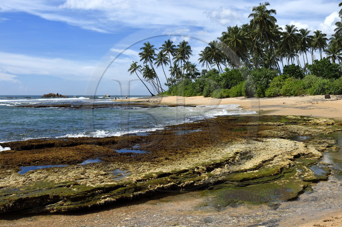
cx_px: 171
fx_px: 380
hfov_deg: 48.5
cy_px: 114
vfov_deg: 33.4
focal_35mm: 40
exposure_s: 1/200
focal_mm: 40
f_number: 16
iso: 200
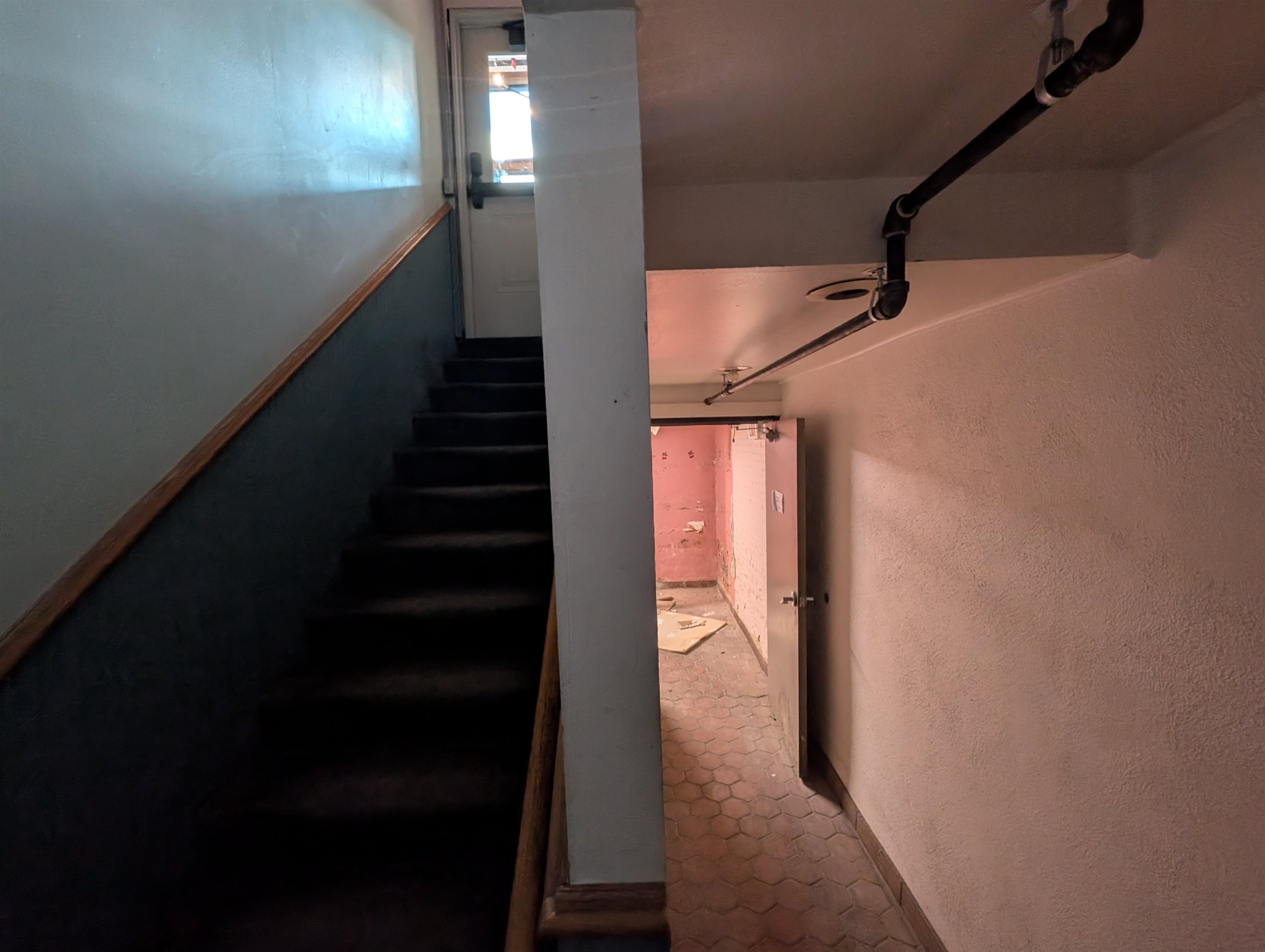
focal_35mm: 13
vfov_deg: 90.1
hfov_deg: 106.1
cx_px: 632
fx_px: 476
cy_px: 476
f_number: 2.2
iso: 188
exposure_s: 1/23.8
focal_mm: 1.95
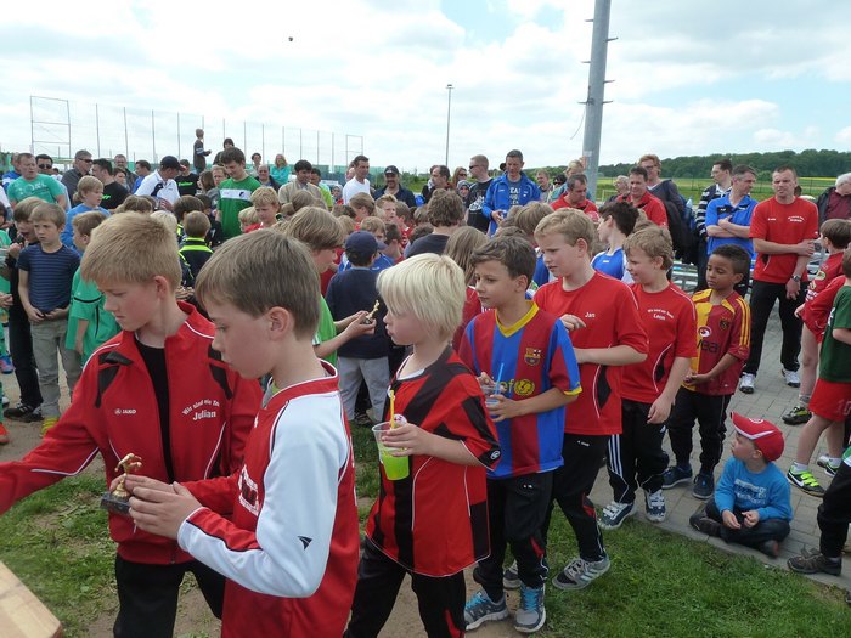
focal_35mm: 25
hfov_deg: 69.4
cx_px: 426
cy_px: 319
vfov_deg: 54.9
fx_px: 615
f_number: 4
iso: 125
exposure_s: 1/400
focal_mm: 4.1
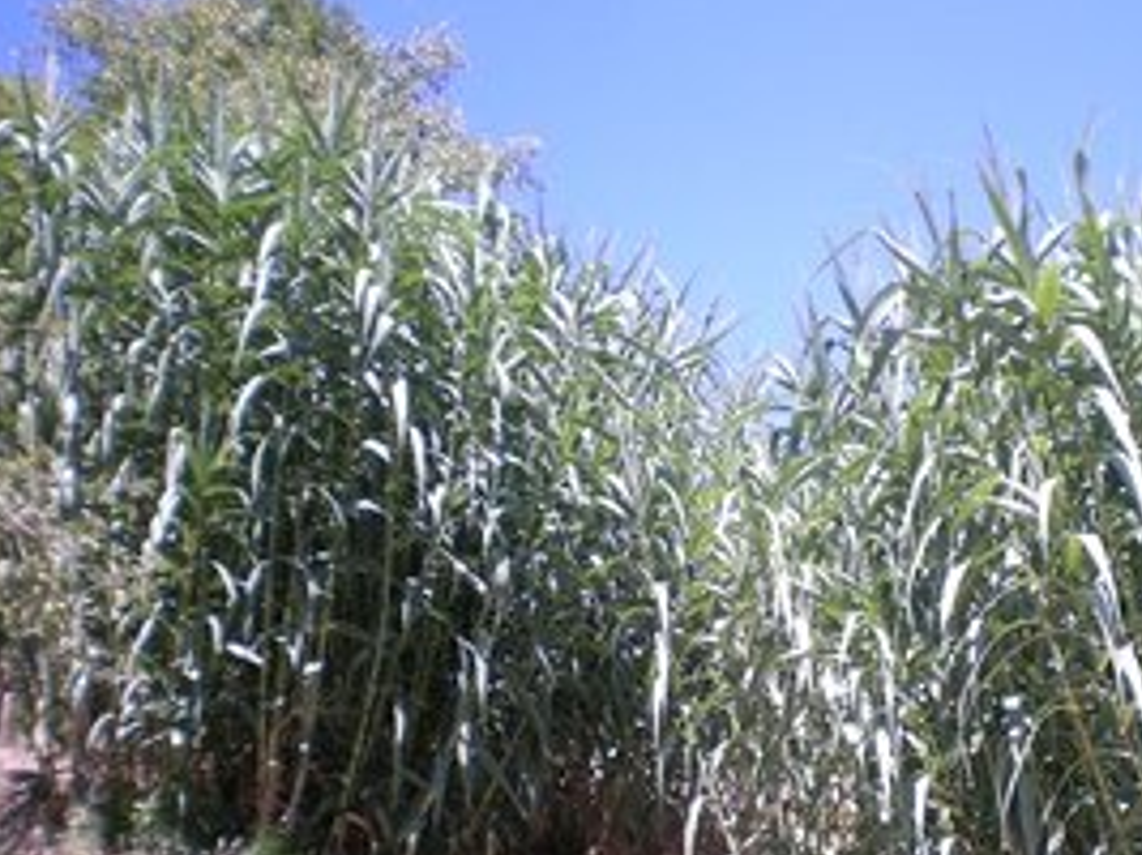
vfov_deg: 25.4
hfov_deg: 33.5
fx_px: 1880
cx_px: 774
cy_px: 628
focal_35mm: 57
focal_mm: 6.3
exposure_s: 1/226
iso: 64
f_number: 4.6
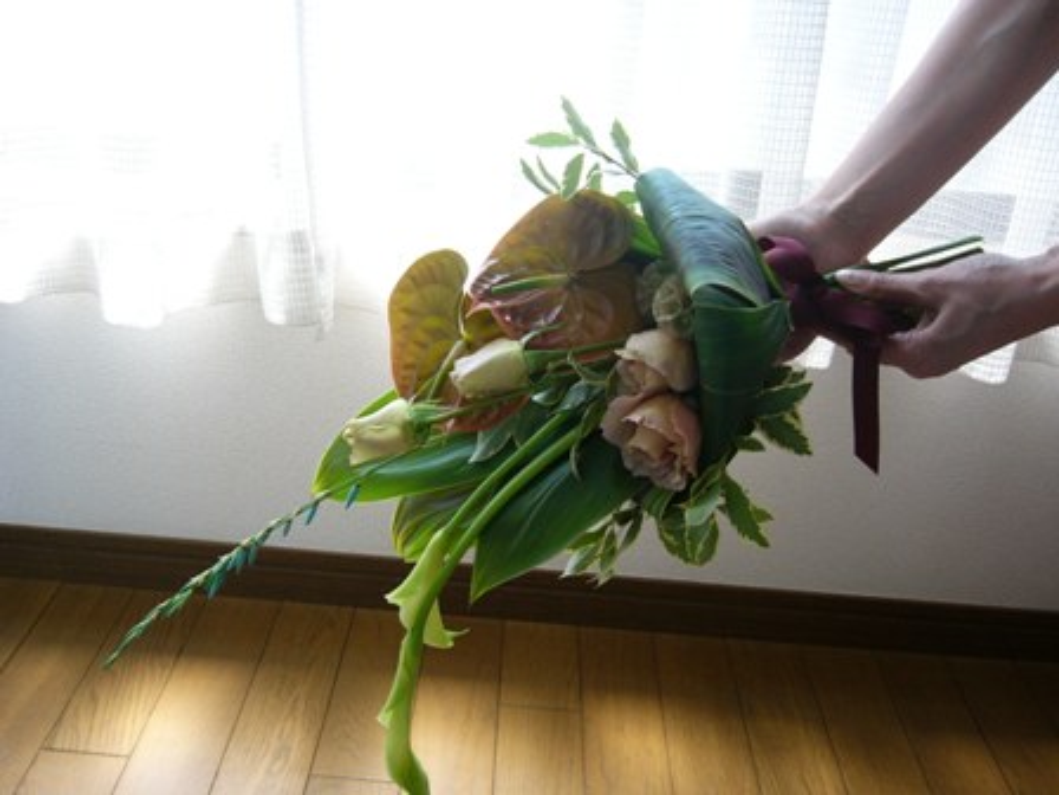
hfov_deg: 52.6
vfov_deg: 40.7
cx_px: 530
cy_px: 398
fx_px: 1071
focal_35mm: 35
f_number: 2.8
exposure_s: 1/50
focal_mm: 5.8
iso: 100
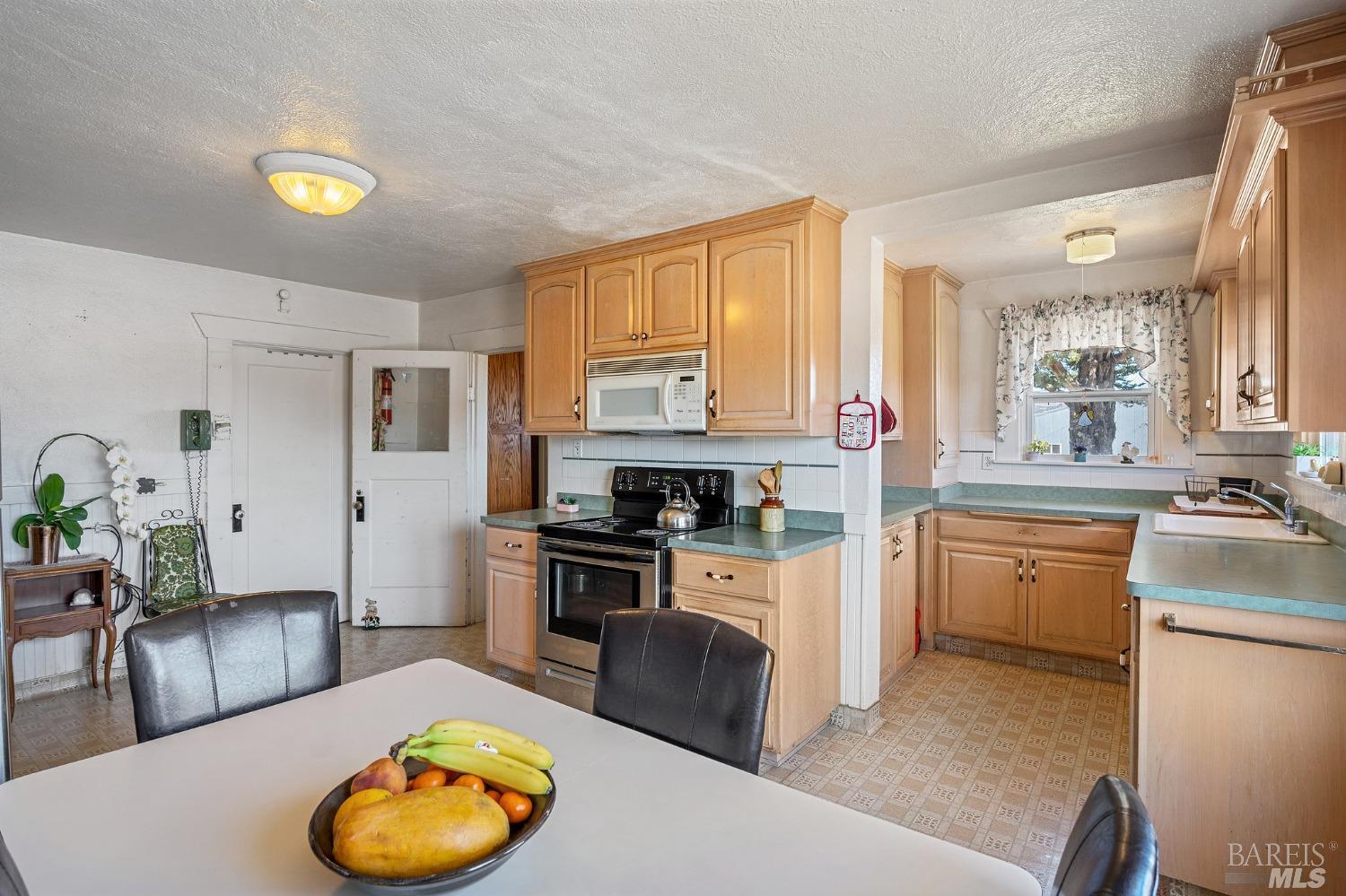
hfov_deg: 91.6
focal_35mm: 18
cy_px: 448
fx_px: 654
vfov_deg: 68.8
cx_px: 673
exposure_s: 1/4
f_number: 8
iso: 100
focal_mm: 17.5
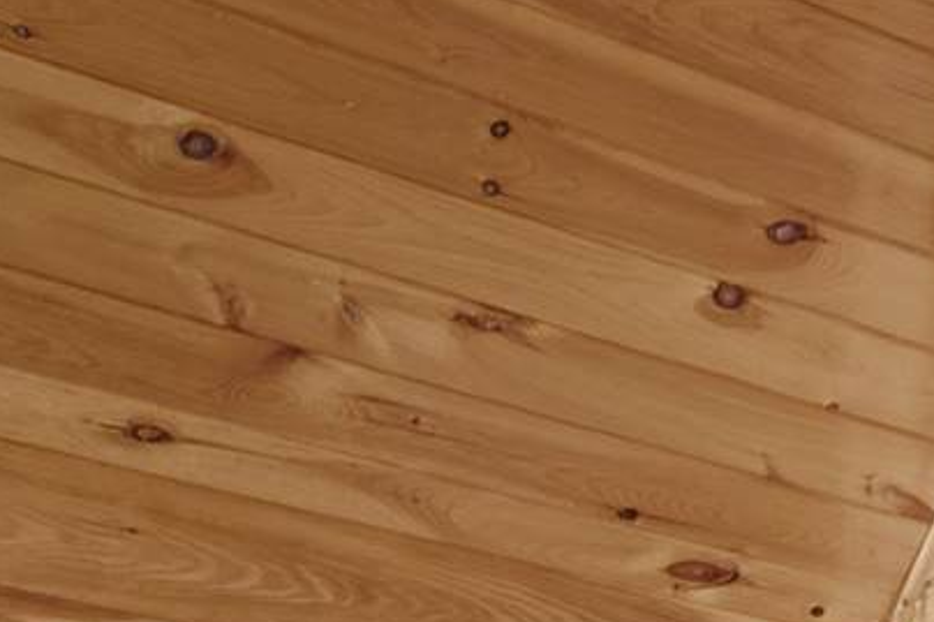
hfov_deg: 15.8
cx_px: 1581
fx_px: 2956
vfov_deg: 10.2
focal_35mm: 114
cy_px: 1573
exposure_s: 1/1.25
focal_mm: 15
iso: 320
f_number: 11
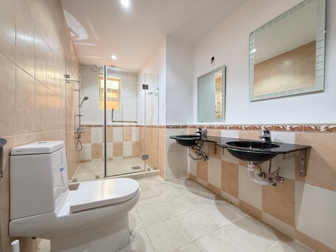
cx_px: 168
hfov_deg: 102.0
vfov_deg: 85.7
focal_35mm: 14
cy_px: 126
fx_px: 136
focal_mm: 2.22
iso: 320
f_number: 2.2
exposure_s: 1/78
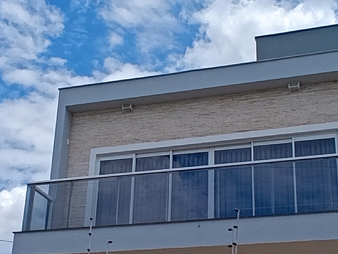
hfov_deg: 30.3
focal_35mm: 64
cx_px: 160
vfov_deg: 22.8
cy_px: 178
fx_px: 625
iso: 50
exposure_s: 1/1880
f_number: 2.2
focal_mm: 1.65
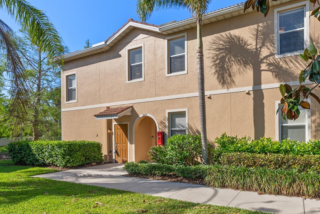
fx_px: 196
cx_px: 206
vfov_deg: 57.3
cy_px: 110
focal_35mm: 22
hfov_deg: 76.7
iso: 40
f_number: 2.8
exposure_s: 1/500
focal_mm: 16
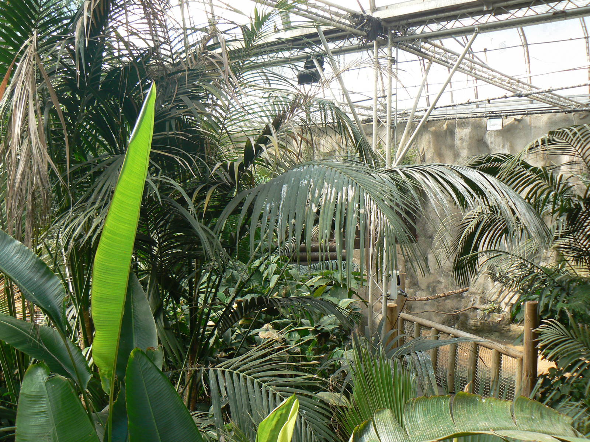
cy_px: 221
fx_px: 614
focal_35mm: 36
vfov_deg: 39.7
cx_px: 295
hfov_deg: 51.4
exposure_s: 1/125
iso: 80
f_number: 4.5
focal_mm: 6
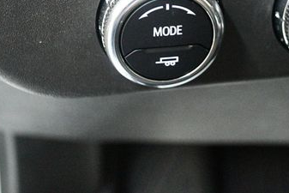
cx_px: 196
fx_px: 594
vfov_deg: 18.1
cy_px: 11
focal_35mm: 74
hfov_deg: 27.1
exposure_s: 1/60
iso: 9000
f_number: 4.2
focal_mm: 26
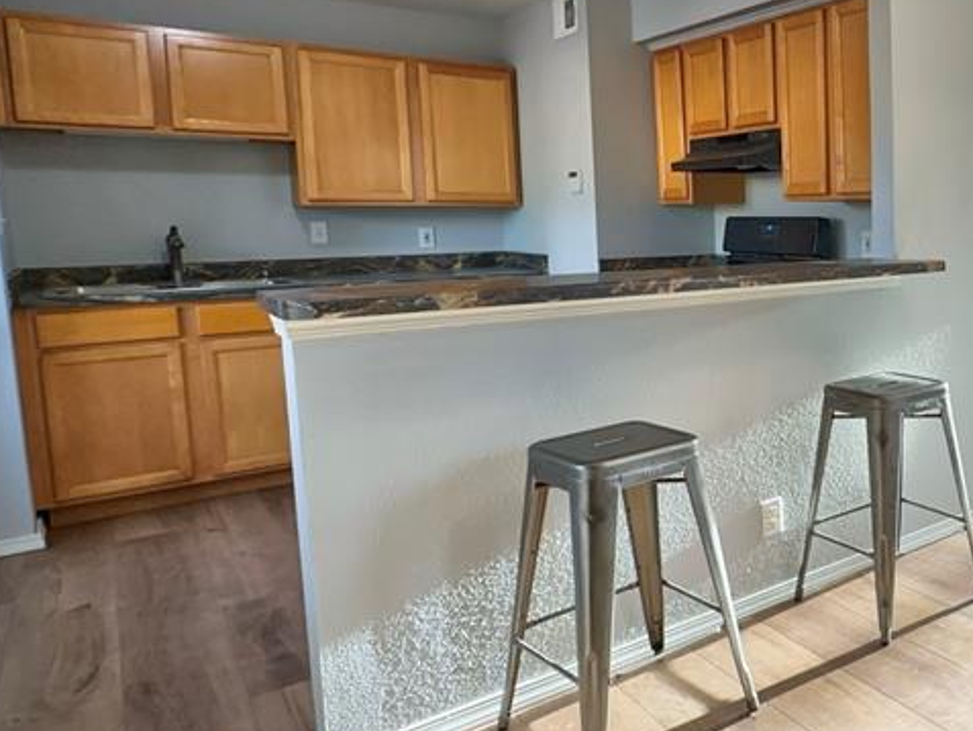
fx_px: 843
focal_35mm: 30
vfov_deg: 46.6
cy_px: 300
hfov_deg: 50.0
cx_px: 950
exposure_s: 1/120
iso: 80
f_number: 2.2
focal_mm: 2.2
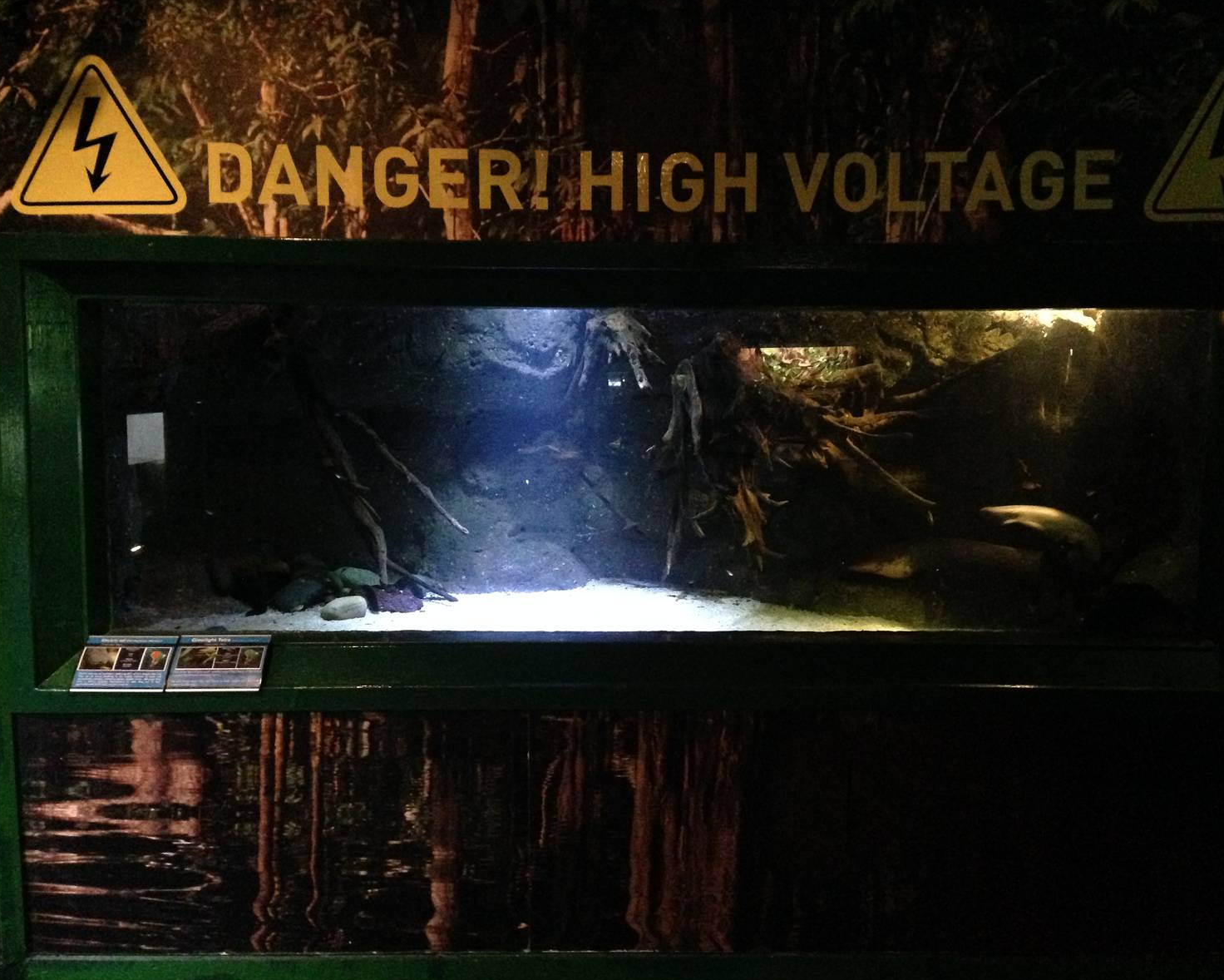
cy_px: 492
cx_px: 654
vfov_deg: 42.2
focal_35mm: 35
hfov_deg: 51.5
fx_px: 1268
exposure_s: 1/15
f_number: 2.4
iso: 800
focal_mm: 4.12
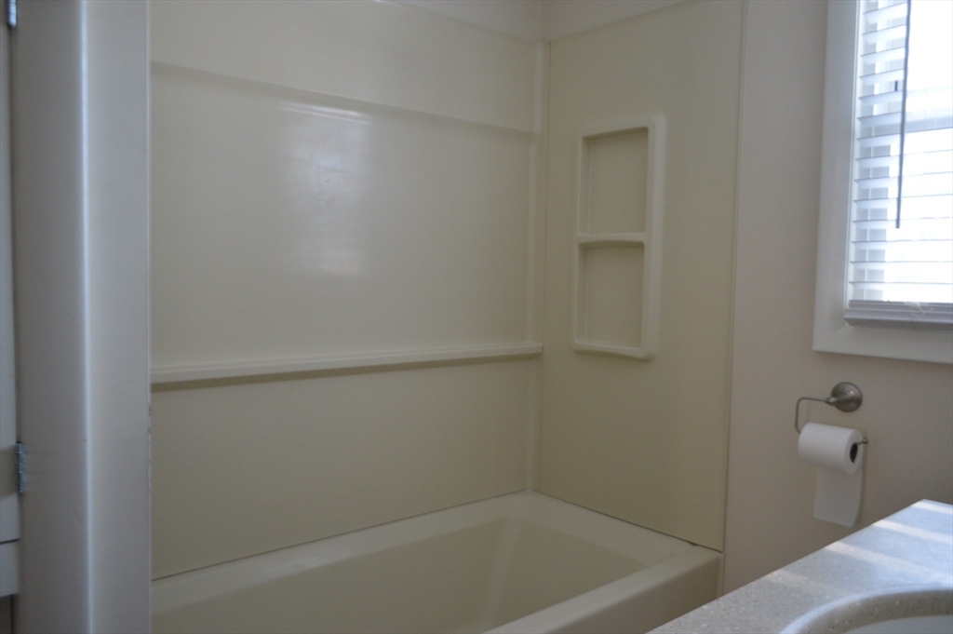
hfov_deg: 67.4
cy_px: 317
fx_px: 714
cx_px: 476
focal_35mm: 27
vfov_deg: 47.9
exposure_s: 1/60
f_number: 3.5
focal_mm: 18
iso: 560
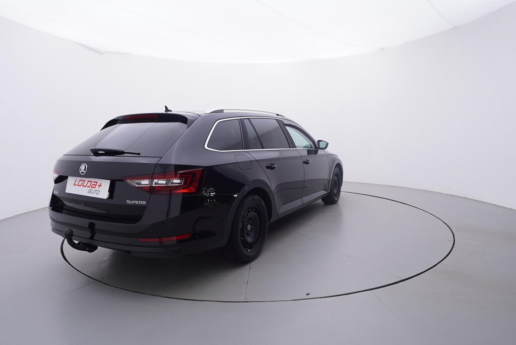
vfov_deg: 56.2
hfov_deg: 77.3
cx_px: 258
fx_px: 323
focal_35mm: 22
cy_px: 172
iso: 200
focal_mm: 15
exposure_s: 1/80
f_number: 5
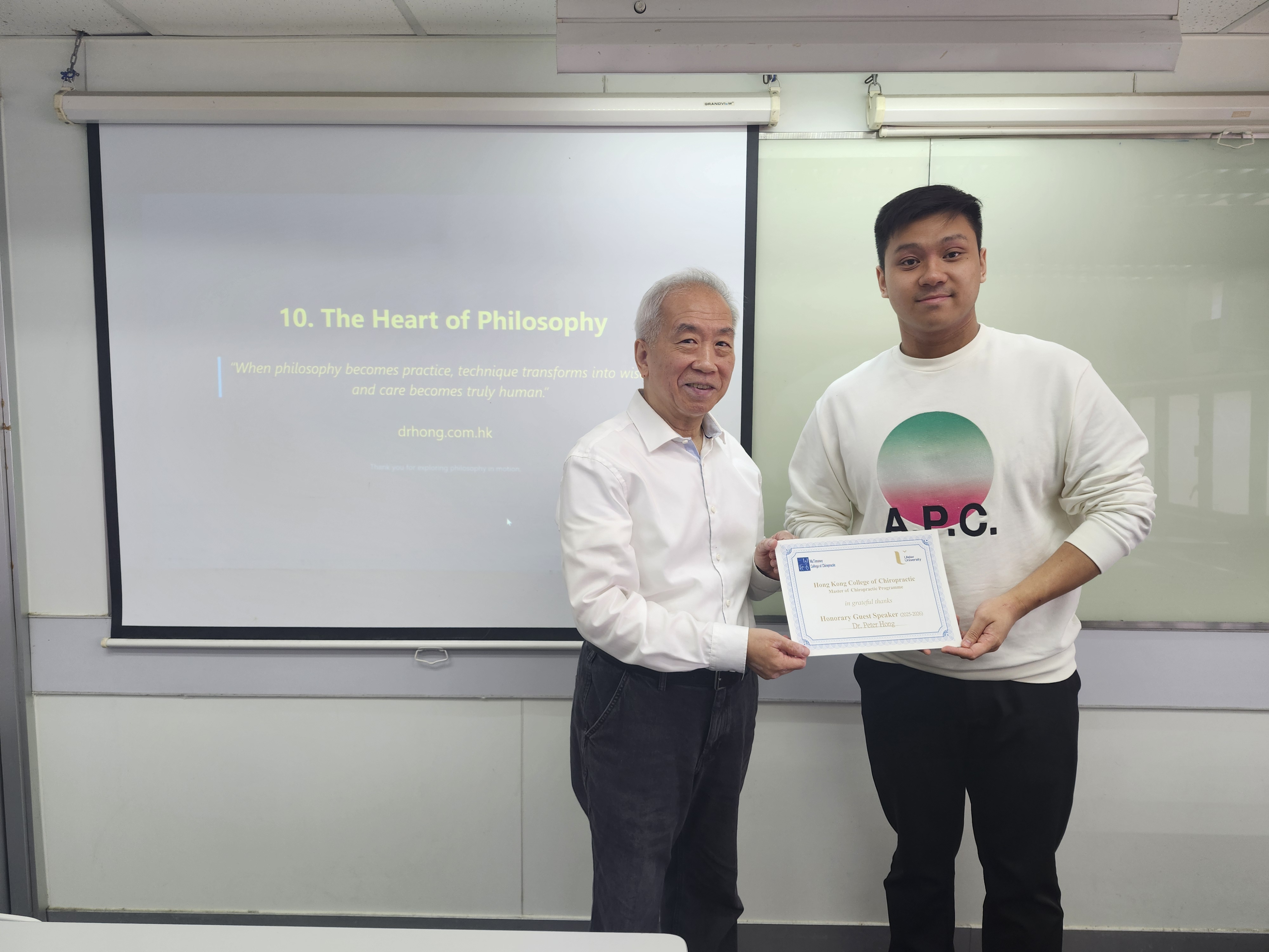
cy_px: 476
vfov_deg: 58.9
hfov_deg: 73.9
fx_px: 843
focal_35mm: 23
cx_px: 634
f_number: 1.8
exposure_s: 1/100
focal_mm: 5.54
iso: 100
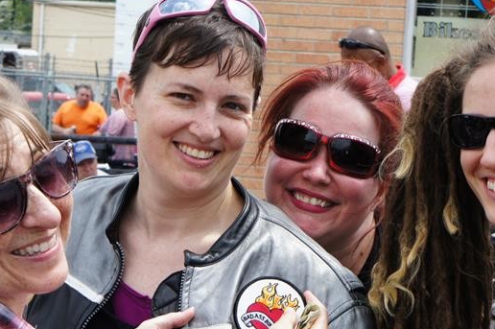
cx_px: 296
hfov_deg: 15.7
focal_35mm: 131
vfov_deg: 10.4
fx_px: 1799
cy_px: 225
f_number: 11
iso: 200
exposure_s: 1/125
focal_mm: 44
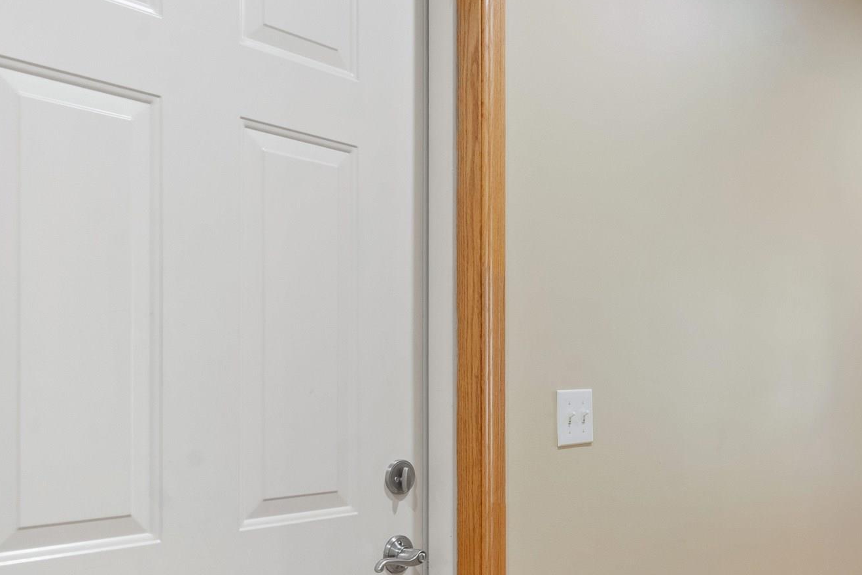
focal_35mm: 42
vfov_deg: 31.7
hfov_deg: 43.3
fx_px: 1006
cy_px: 381
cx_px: 740
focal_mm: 18
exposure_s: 1.6
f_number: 9
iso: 400
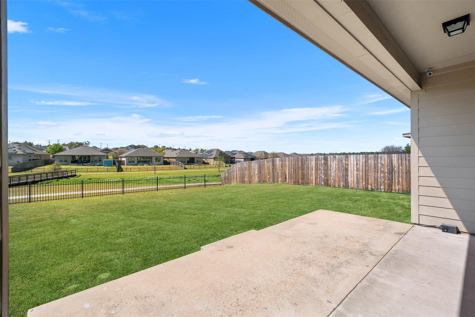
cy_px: 158
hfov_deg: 96.7
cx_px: 238
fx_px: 211
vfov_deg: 73.7
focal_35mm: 16
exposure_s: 1/50
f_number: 9
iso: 100
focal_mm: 16
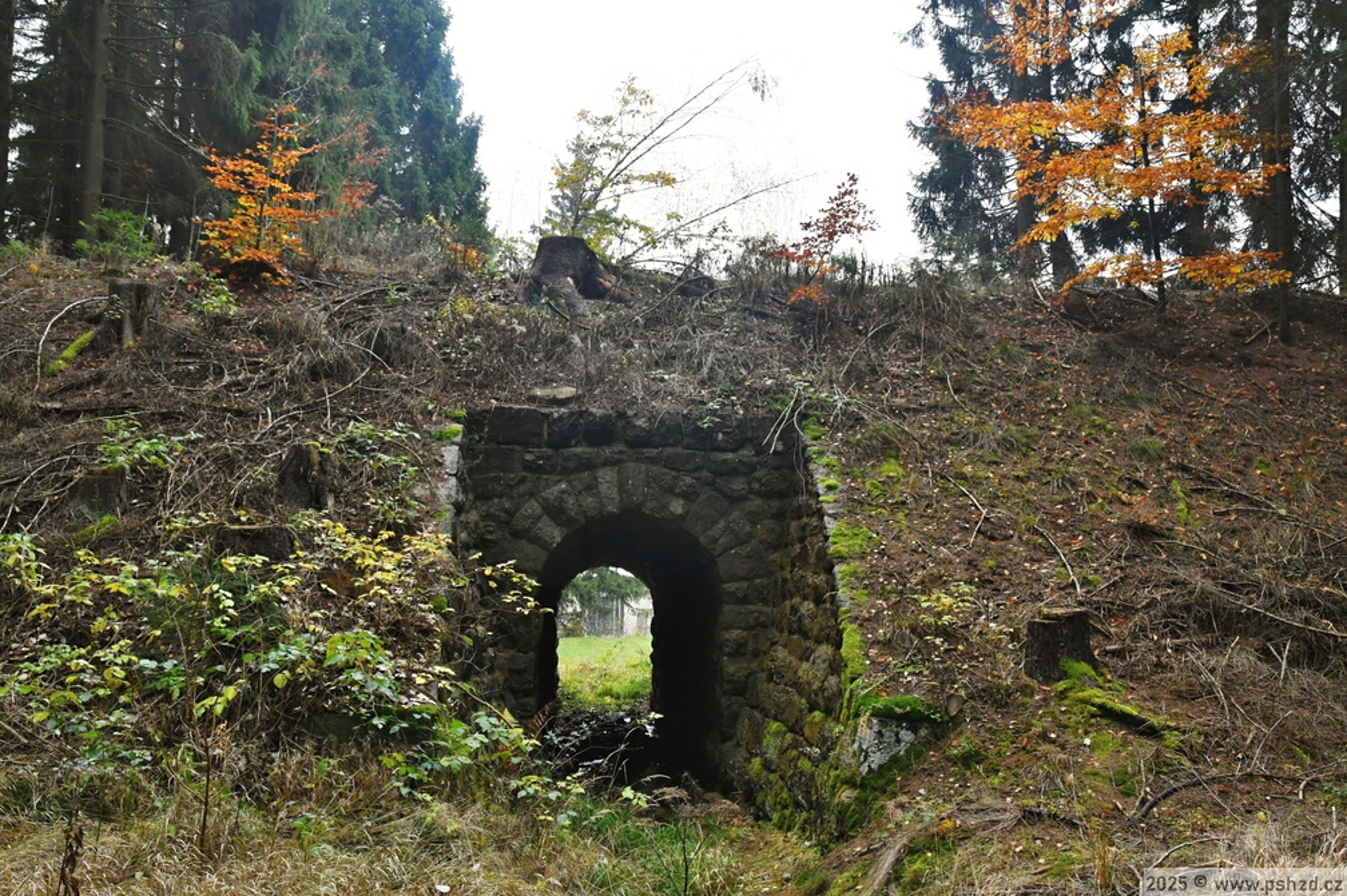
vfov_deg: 42.3
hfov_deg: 60.3
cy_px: 448
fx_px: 1159
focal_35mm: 31
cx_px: 674
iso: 1600
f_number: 10
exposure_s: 1/100
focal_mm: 21
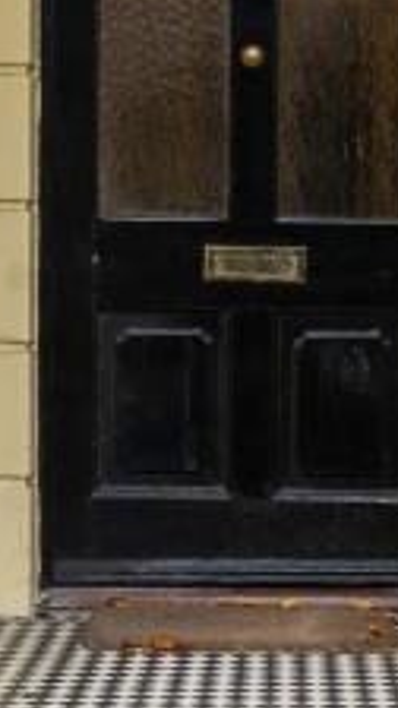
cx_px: 268
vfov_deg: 22.1
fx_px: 1801
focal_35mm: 96
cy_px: 235
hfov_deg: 12.6
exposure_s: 1/40
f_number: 10
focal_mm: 20
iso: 500
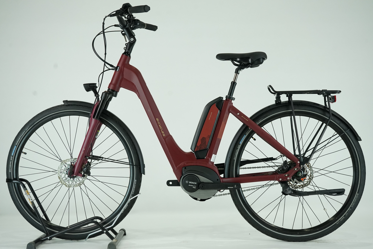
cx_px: 186
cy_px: 124
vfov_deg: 27.0
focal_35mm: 50
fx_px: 518
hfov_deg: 39.6
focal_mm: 50
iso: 1600
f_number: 6.3
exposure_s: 1/200
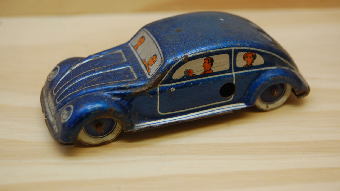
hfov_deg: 29.5
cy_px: 79
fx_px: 645
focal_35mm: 72
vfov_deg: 16.9
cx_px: 169
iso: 200
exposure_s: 1/8
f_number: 5.3
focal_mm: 45
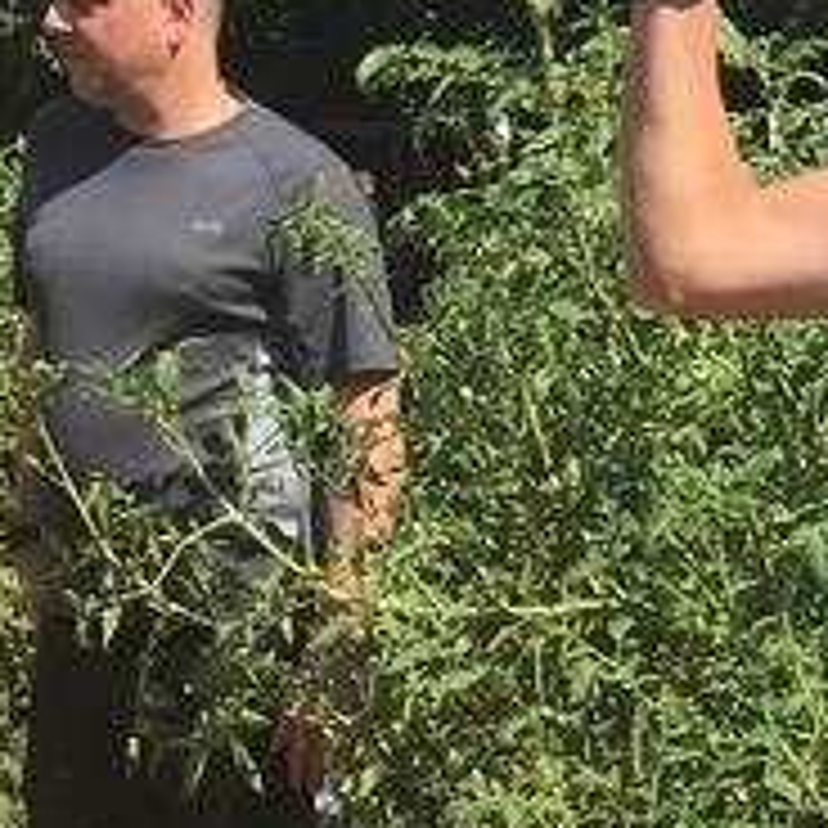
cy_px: 1366
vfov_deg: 12.5
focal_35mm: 130
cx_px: 1179
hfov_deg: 12.8
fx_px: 3518
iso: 25
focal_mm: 4.15
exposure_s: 1/1538
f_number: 2.2
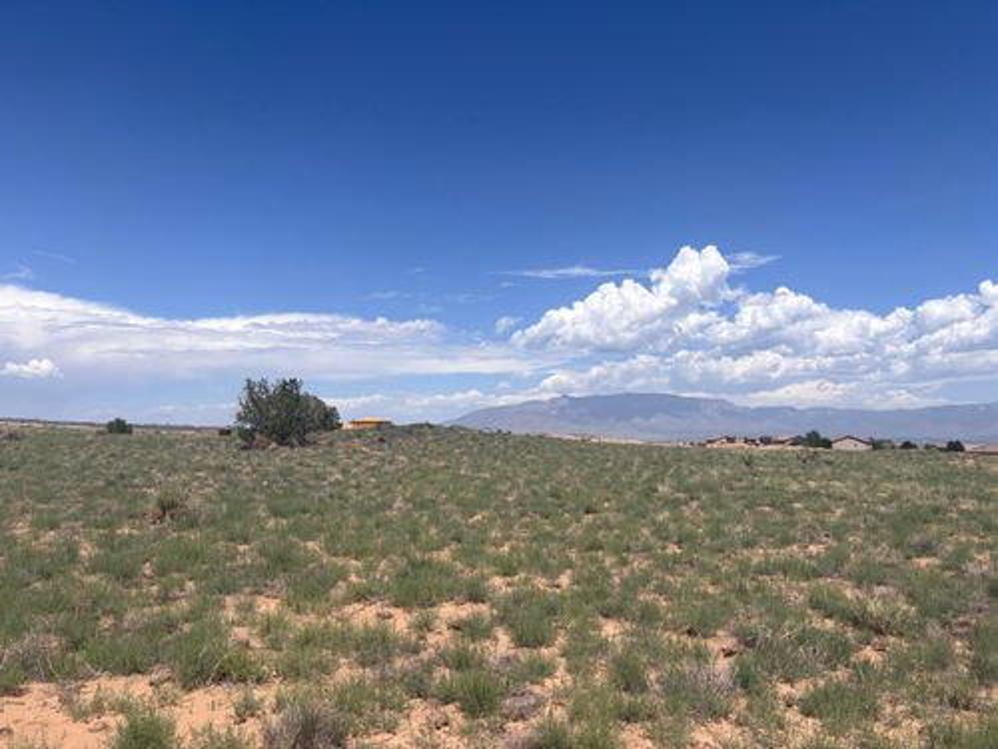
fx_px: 750
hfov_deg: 67.3
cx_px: 499
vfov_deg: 53.1
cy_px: 374
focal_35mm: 26
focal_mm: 5.96
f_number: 1.6
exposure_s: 1/5952
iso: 50
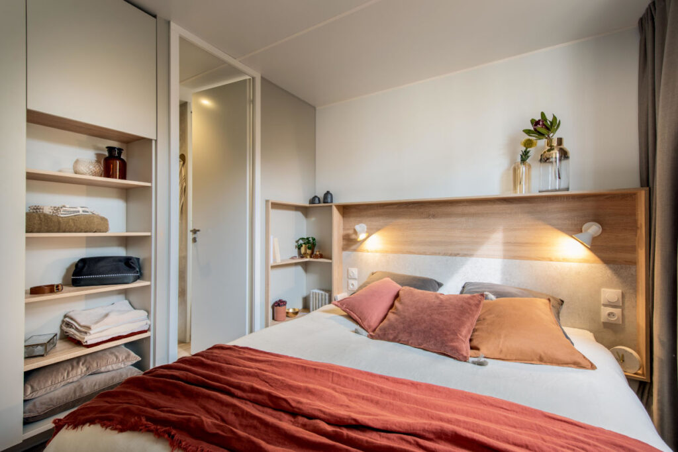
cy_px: 226
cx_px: 339
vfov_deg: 73.8
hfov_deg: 96.7
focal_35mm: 16
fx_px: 301
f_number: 11
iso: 40
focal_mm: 16
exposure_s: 1.6
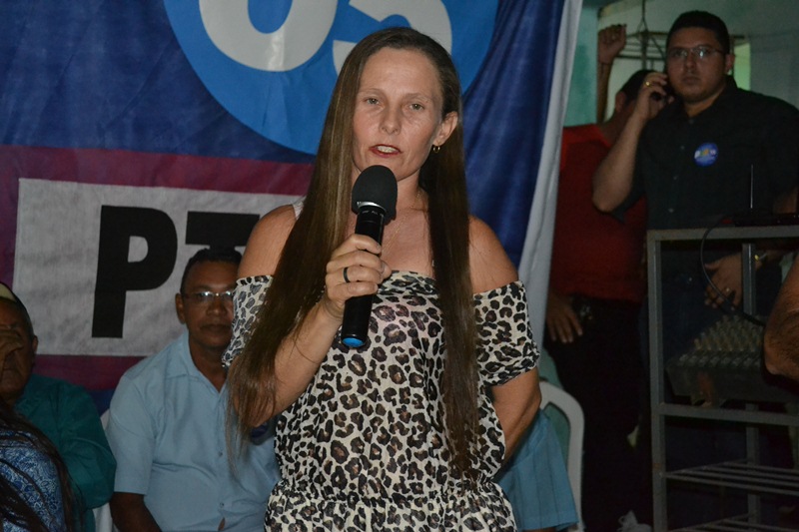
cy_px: 266
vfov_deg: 22.6
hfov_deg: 33.4
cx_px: 400
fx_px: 1331
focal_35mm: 60
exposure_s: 1/60
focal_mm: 40
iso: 3200
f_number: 5.3
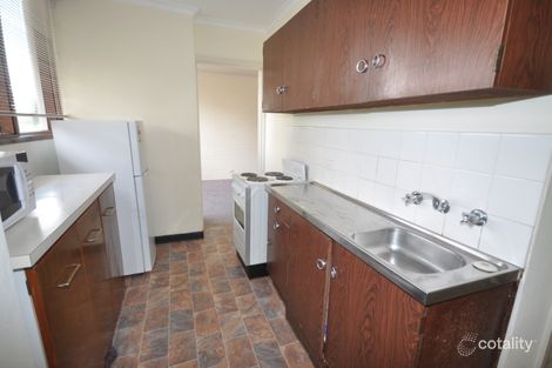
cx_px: 276
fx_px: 264
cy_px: 184
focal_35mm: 17
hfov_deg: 92.5
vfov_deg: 69.6
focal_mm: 11.5
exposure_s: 1/60
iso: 400
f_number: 5
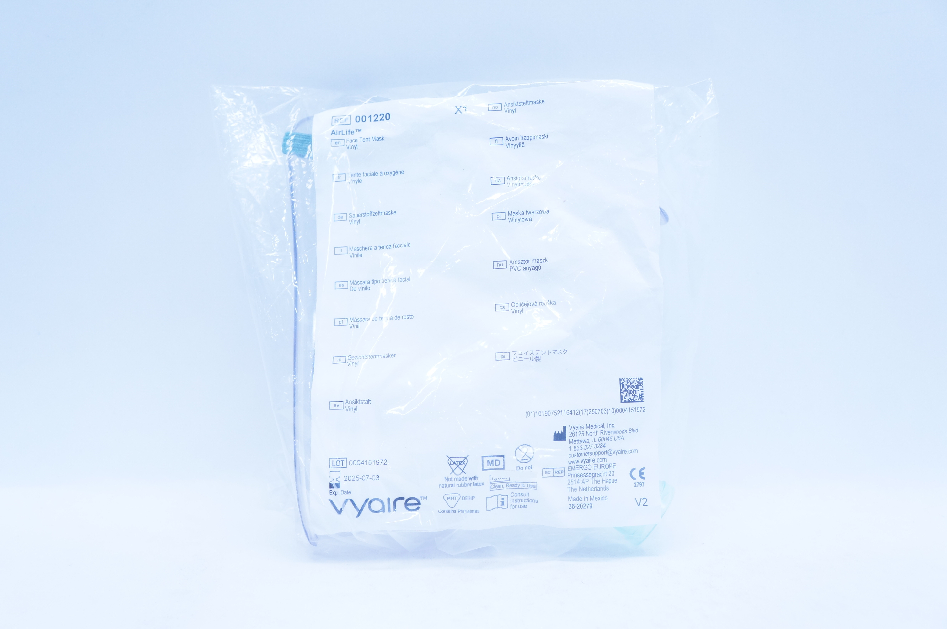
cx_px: 474
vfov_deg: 32.9
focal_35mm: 40
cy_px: 314
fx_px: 1064
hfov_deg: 48.0
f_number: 5.6
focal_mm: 27
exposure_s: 1/125
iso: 800
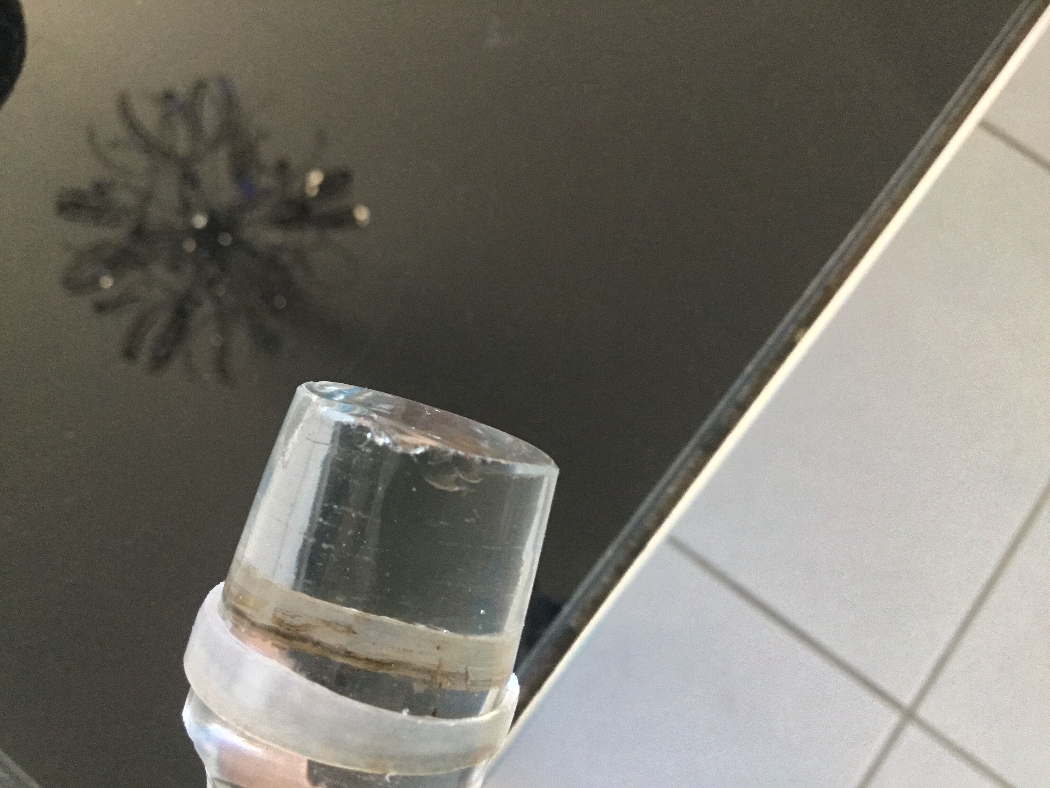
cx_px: 525
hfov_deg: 58.4
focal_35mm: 31
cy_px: 394
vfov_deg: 45.4
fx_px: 940
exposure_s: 1/17
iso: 320
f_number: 2.4
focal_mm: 3.3
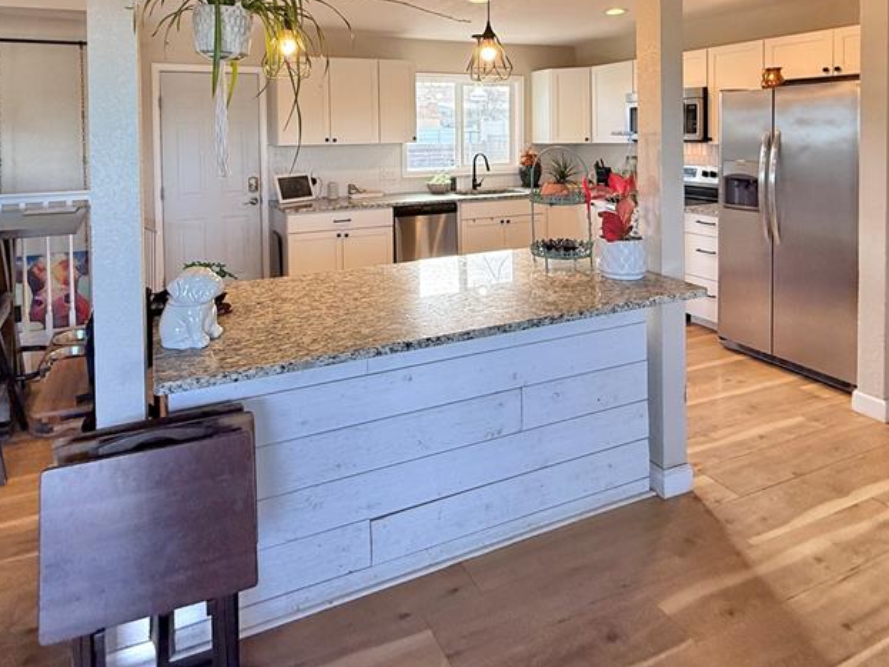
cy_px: 142
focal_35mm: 23
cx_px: 392
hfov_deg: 73.7
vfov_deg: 55.1
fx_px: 591
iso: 160
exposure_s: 1/120
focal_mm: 2.22
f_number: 2.2
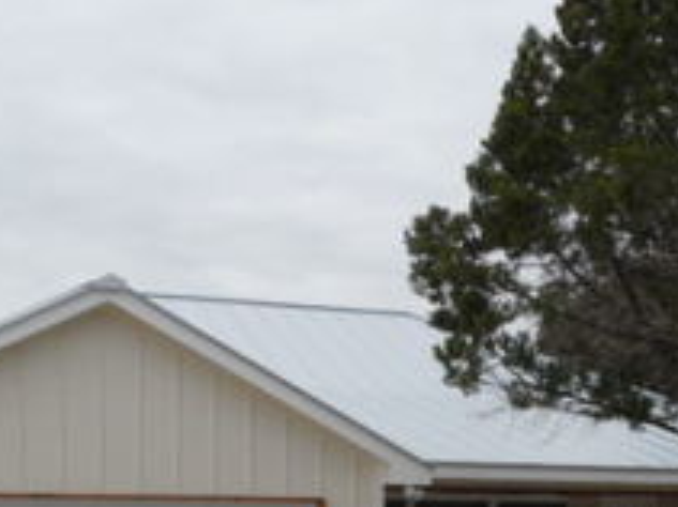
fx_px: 1605
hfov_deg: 23.8
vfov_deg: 17.2
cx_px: 440
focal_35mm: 82
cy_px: 606
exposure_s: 1/1000
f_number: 3.5
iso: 120
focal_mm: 4.9
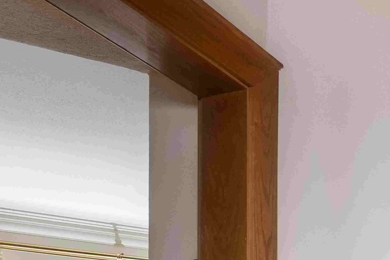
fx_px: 672
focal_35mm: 62
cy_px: 451
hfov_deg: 26.3
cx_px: 535
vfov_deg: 18.0
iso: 280
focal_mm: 14
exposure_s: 1/15
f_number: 9.5
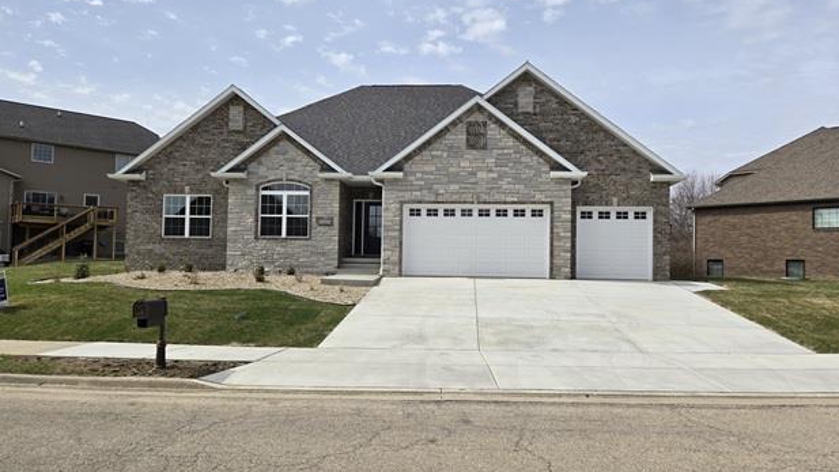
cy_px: 246
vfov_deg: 44.4
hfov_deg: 71.9
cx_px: 413
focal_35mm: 26
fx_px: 578
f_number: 1.8
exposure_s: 1/3211
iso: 25
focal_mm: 5.4
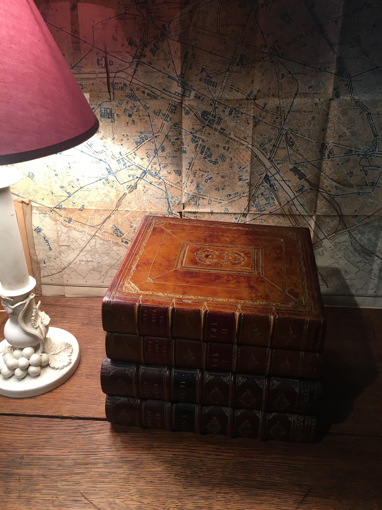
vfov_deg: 61.7
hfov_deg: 48.2
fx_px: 427
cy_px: 255
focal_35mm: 29
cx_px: 191
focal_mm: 4.15
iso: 100
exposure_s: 1/33
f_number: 2.2
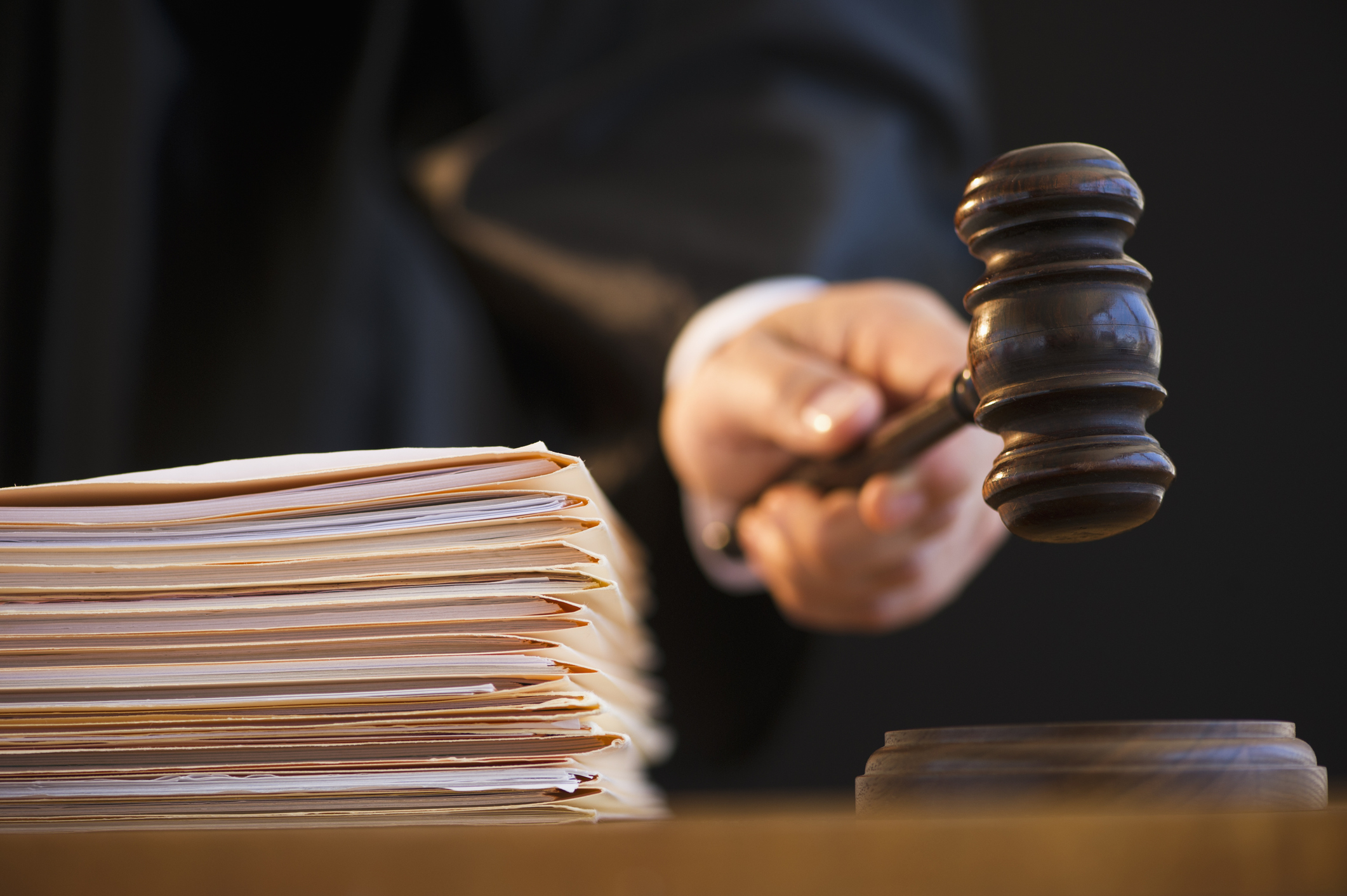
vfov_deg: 13.0
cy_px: 448
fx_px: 3926
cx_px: 674
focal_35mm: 105
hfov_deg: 19.5
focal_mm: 105
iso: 200
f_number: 4
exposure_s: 1/200
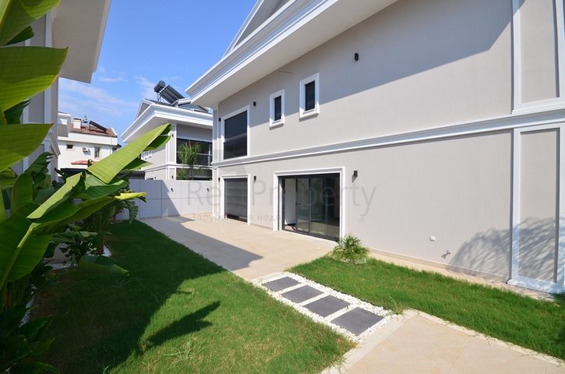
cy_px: 187
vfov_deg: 77.1
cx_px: 282
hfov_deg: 100.5
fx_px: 235
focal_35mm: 15
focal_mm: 10
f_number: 10
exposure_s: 1/320
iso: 200
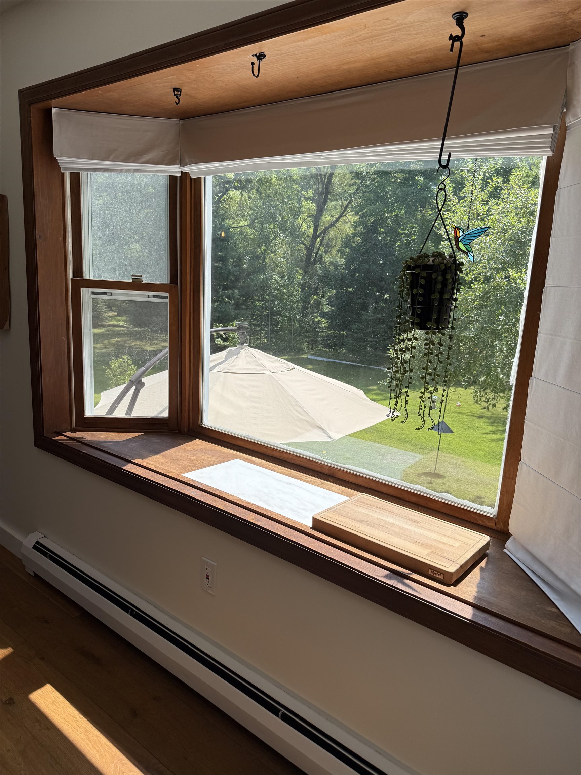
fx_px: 537
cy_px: 388
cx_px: 290
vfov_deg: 71.6
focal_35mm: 24
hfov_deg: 56.8
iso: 80
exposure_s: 1/1901
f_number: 1.78
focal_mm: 6.76
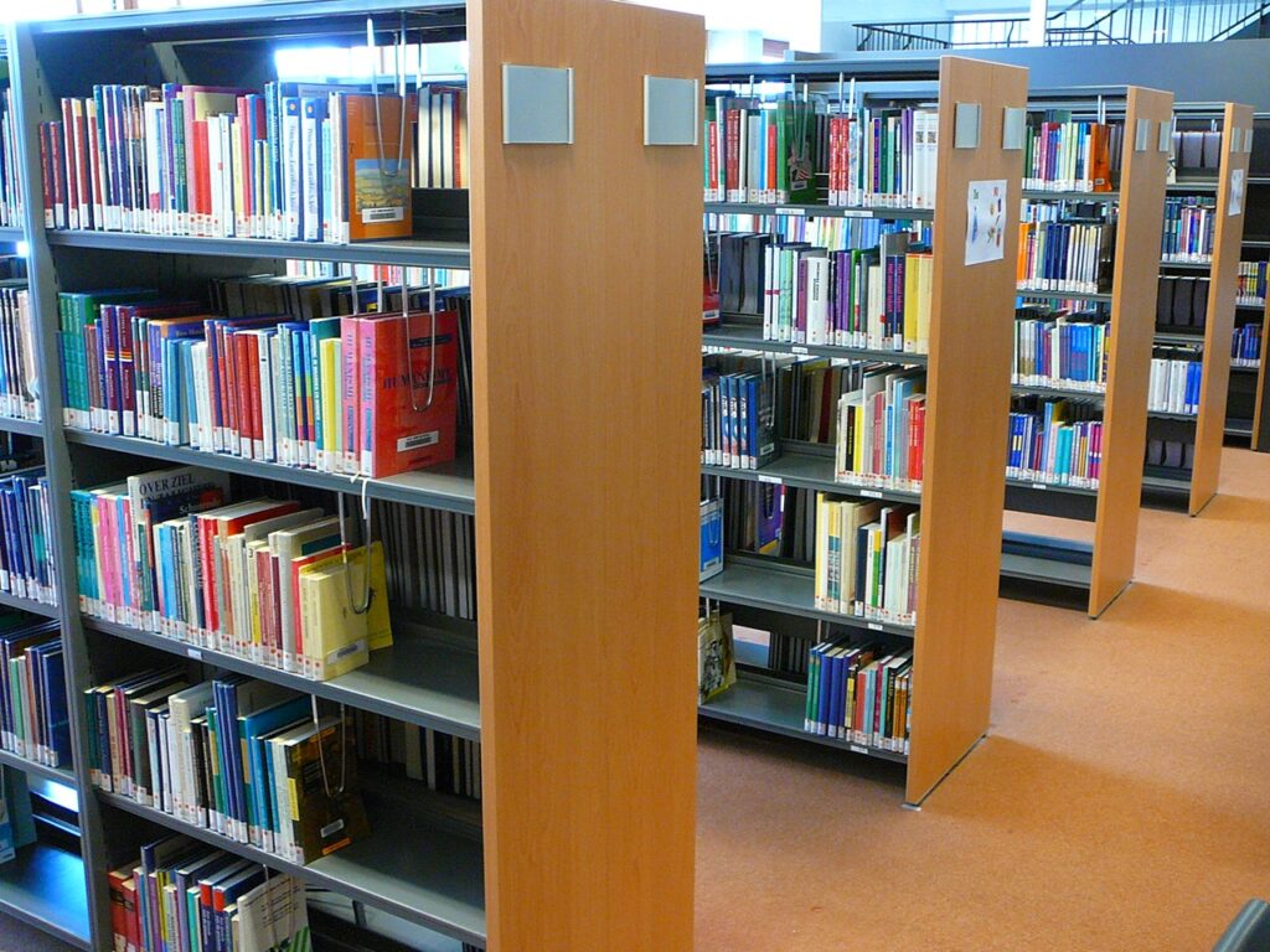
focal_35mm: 38
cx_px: 635
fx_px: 1394
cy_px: 476
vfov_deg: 37.7
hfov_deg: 49.0
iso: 200
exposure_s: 1/10
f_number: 3
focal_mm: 5.6
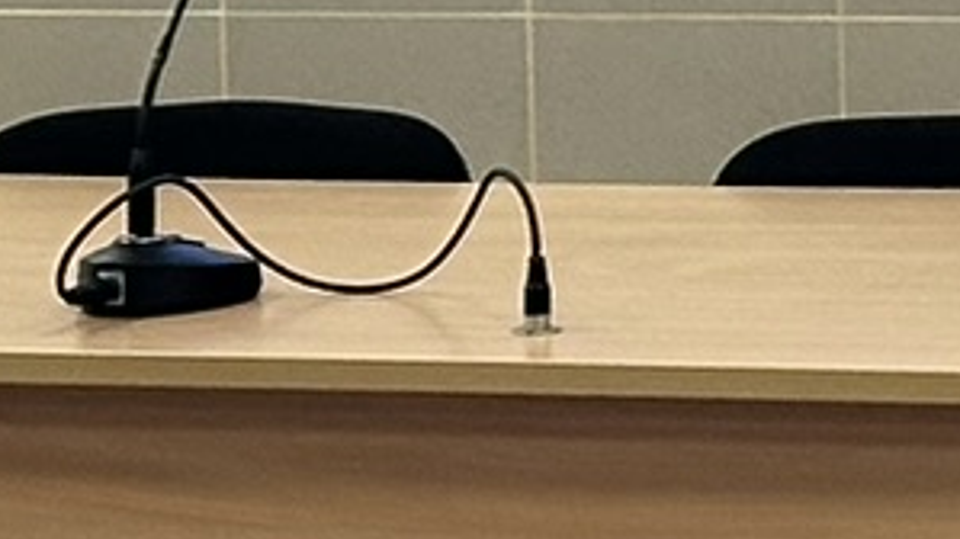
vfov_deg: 3.3
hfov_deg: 5.9
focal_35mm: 358
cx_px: 2013
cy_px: -1017
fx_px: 9111
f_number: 1.78
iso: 64
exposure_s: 1/100
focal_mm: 6.86
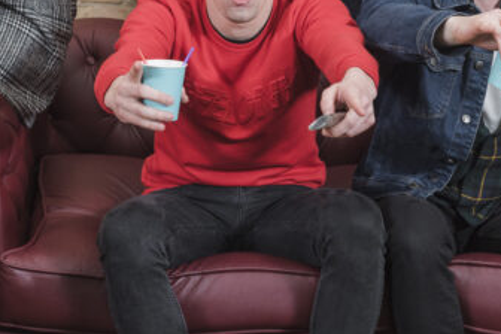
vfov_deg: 10.2
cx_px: 252
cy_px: 37
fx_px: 1865
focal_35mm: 134
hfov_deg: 15.3
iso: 250
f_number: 5
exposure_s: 1/100
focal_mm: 50
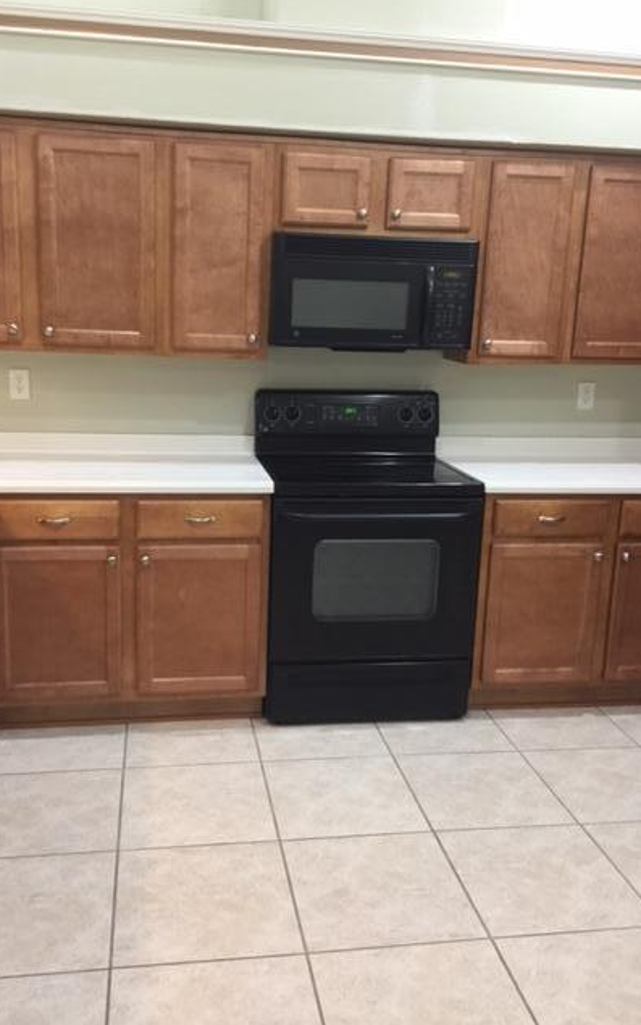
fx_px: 866
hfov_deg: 40.6
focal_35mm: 31
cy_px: 510
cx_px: 287
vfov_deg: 61.2
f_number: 2.2
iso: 125
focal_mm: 4.15
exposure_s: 1/15
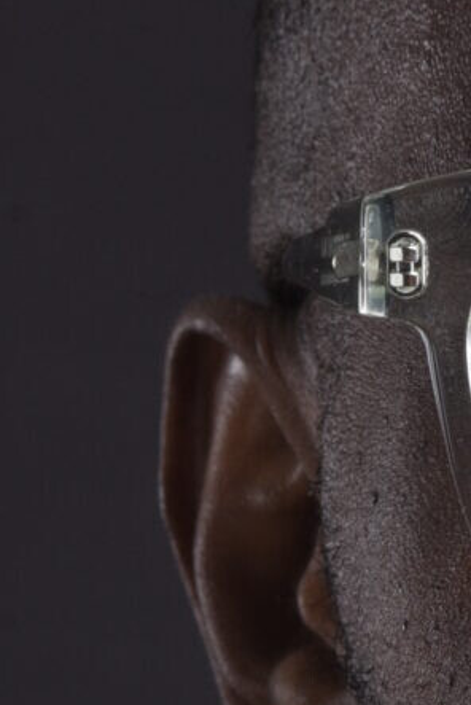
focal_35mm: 954
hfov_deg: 1.4
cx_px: 1003
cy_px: 1028
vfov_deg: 2.2
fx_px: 18692
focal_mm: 165
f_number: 14
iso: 400
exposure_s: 1/125
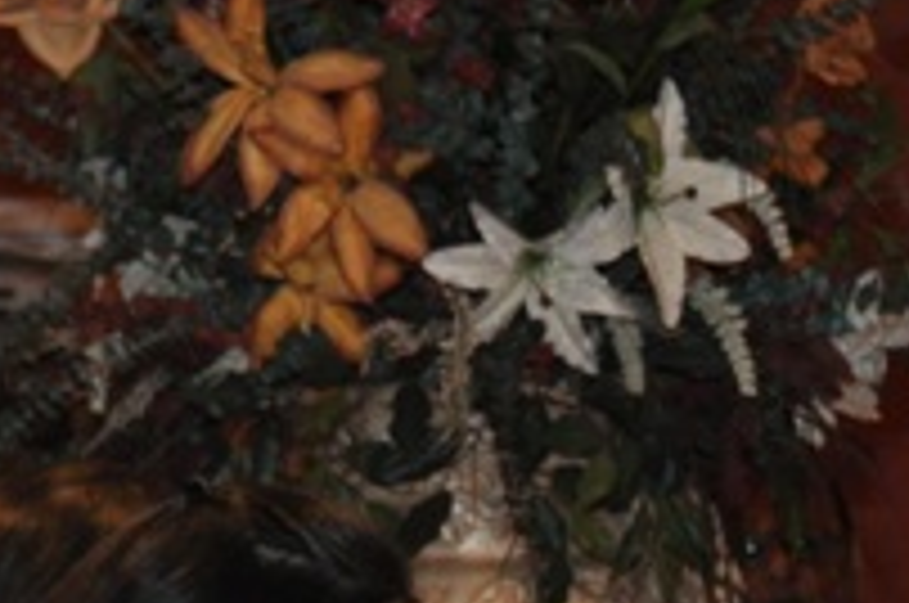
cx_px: 626
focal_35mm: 249
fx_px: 6277
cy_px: 934
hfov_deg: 8.3
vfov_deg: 5.4
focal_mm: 42
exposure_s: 1/60
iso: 800
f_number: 4.5
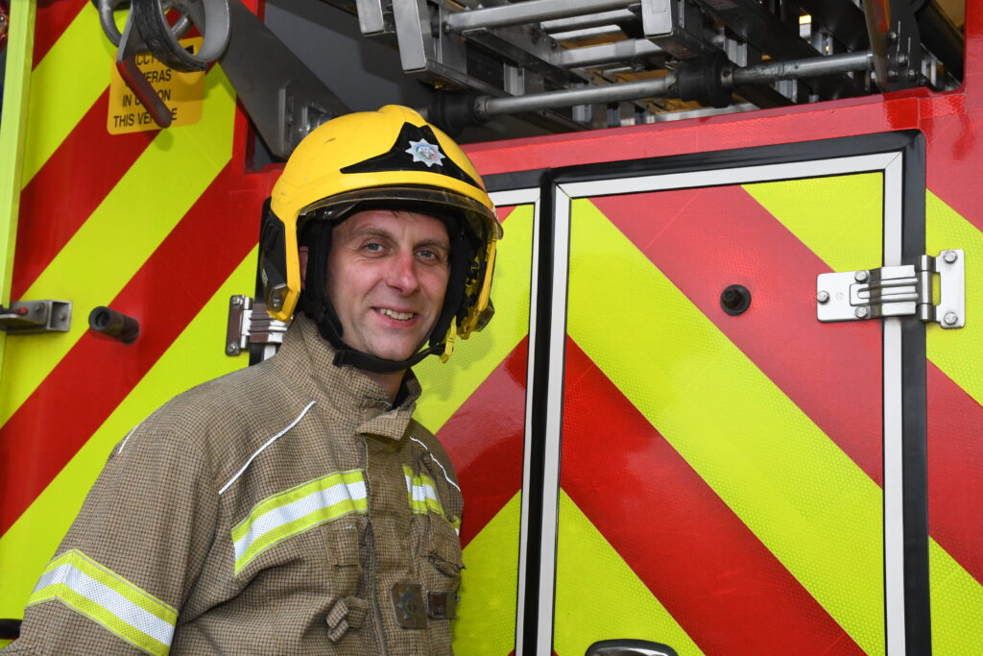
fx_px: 1420
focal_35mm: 52
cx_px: 492
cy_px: 328
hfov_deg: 38.2
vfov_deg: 26.0
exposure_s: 1/200
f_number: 7.1
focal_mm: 35
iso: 2000
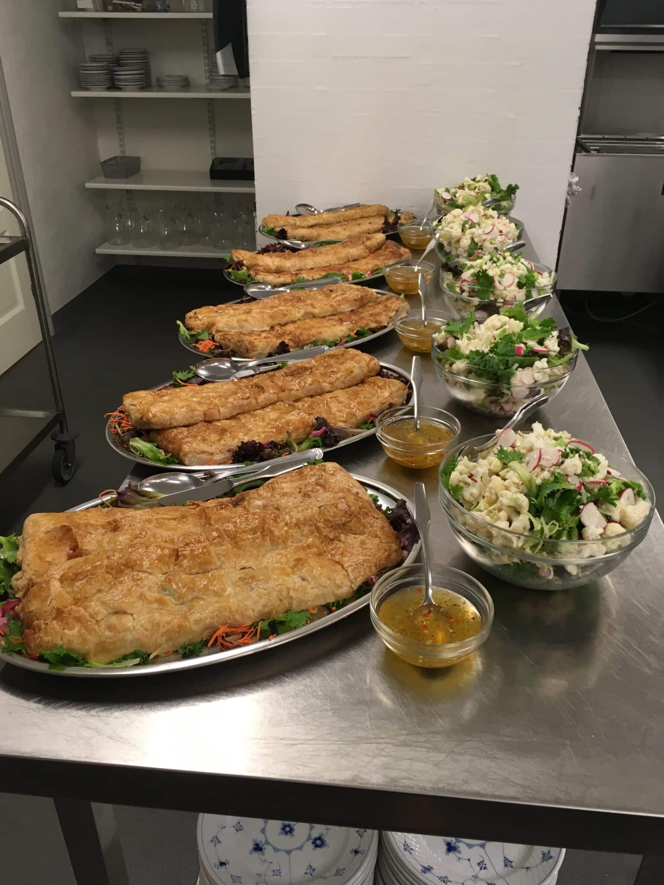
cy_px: 442
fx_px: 742
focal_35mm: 29
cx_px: 332
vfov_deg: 61.7
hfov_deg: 48.2
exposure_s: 1/33
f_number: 2.2
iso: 64
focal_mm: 4.15
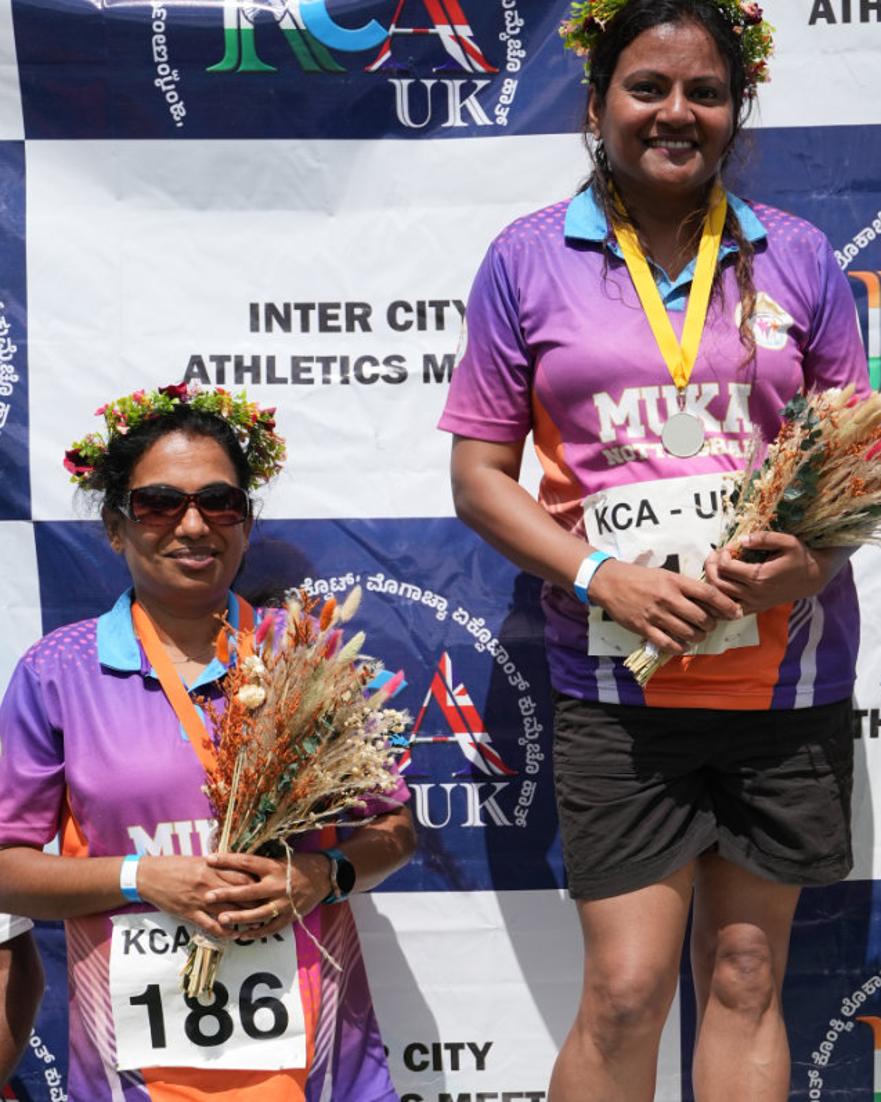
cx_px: 683
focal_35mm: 66
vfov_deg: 28.2
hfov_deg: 23.0
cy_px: 894
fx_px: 2143
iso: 250
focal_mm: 36.4
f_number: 2.8
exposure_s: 1/6400
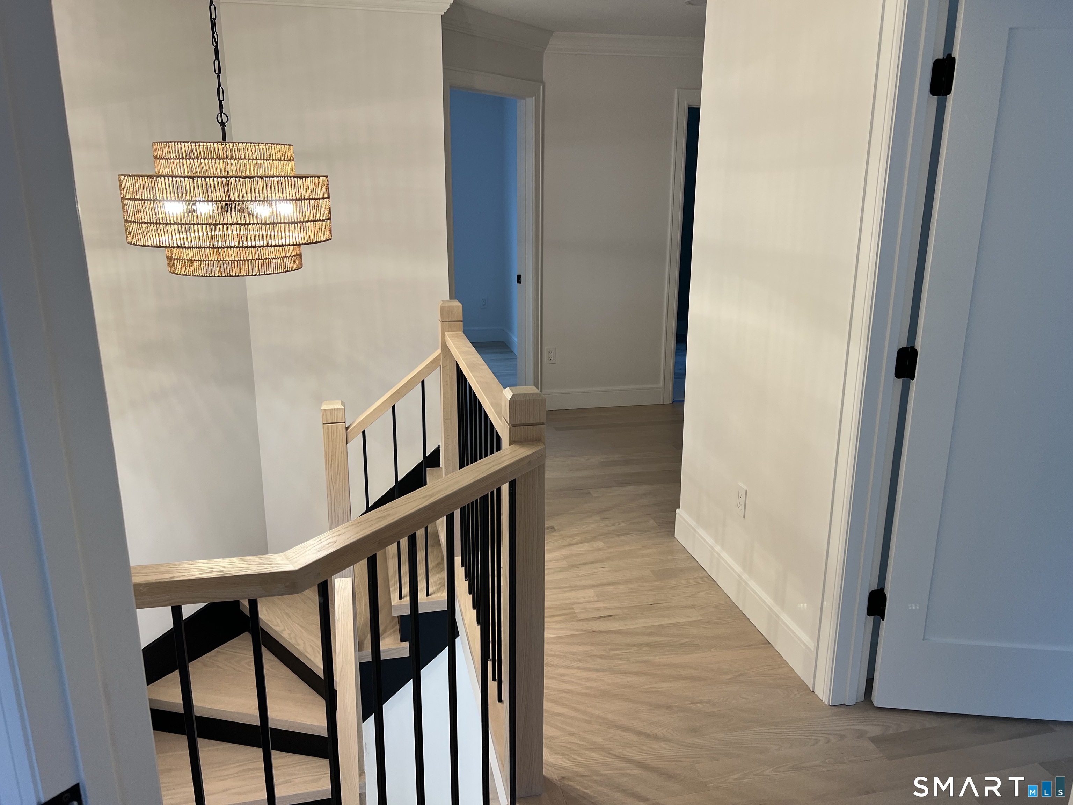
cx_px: 536
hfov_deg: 67.3
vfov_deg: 53.1
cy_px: 402
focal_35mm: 26
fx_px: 806
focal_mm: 5.7
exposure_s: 1/60
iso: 80
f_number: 1.5
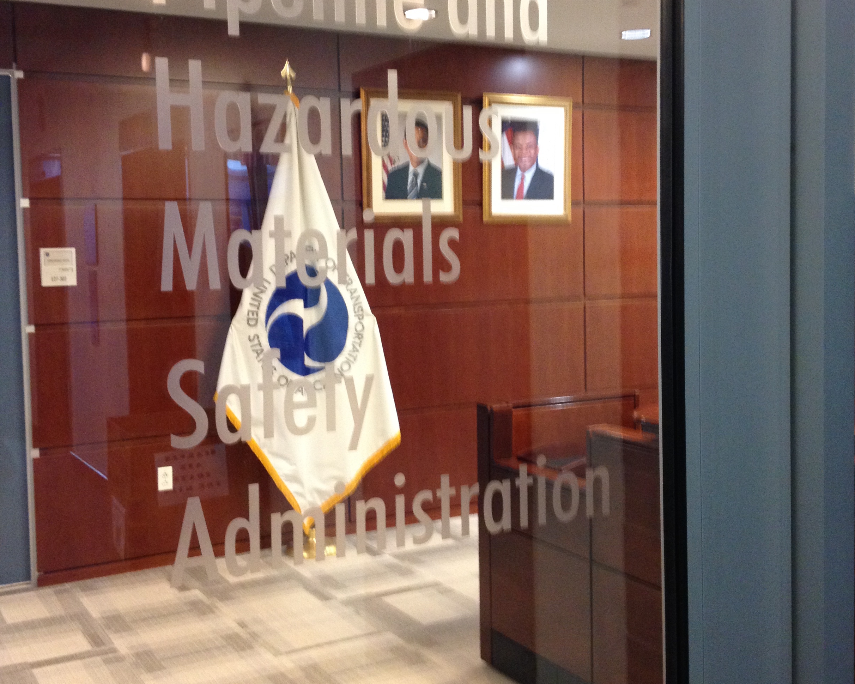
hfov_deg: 40.3
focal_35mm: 46
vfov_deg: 32.7
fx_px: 1164
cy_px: 317
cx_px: 428
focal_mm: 4.28
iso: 200
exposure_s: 1/20
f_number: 2.4
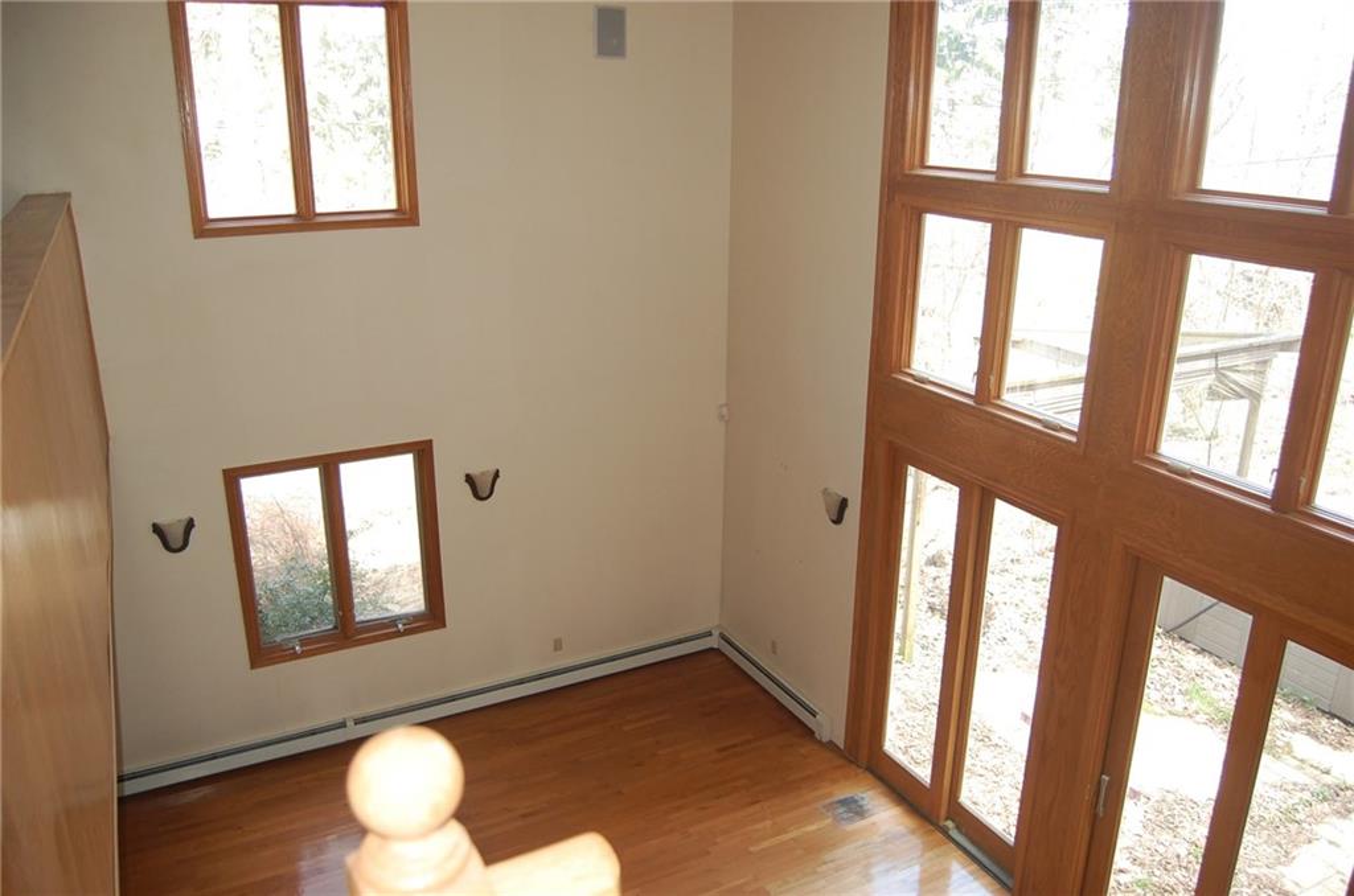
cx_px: 677
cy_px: 448
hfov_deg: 67.5
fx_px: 1013
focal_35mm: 27
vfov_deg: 47.7
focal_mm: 18
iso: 400
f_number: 3.5
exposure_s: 1/60
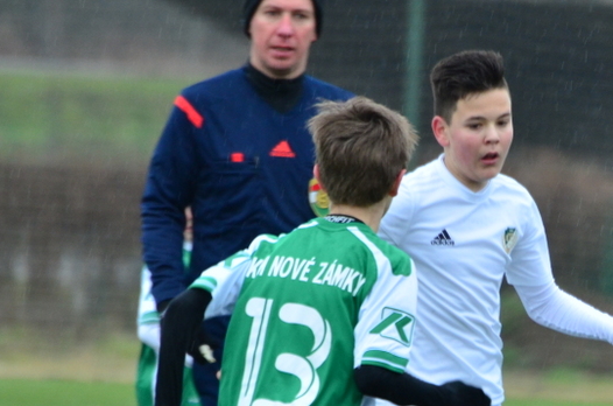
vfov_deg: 1.4
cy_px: 459
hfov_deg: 2.2
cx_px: 571
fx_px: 16290
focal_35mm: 959
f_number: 5.6
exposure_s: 1/250
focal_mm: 280
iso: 800
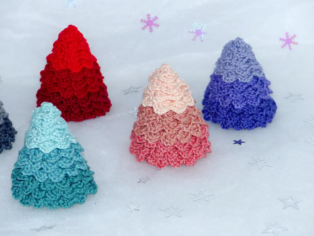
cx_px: 157
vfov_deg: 11.8
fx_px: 1143
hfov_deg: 15.6
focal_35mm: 126
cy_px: 118
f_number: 2.8
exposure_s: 1/60
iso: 100
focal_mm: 22.6
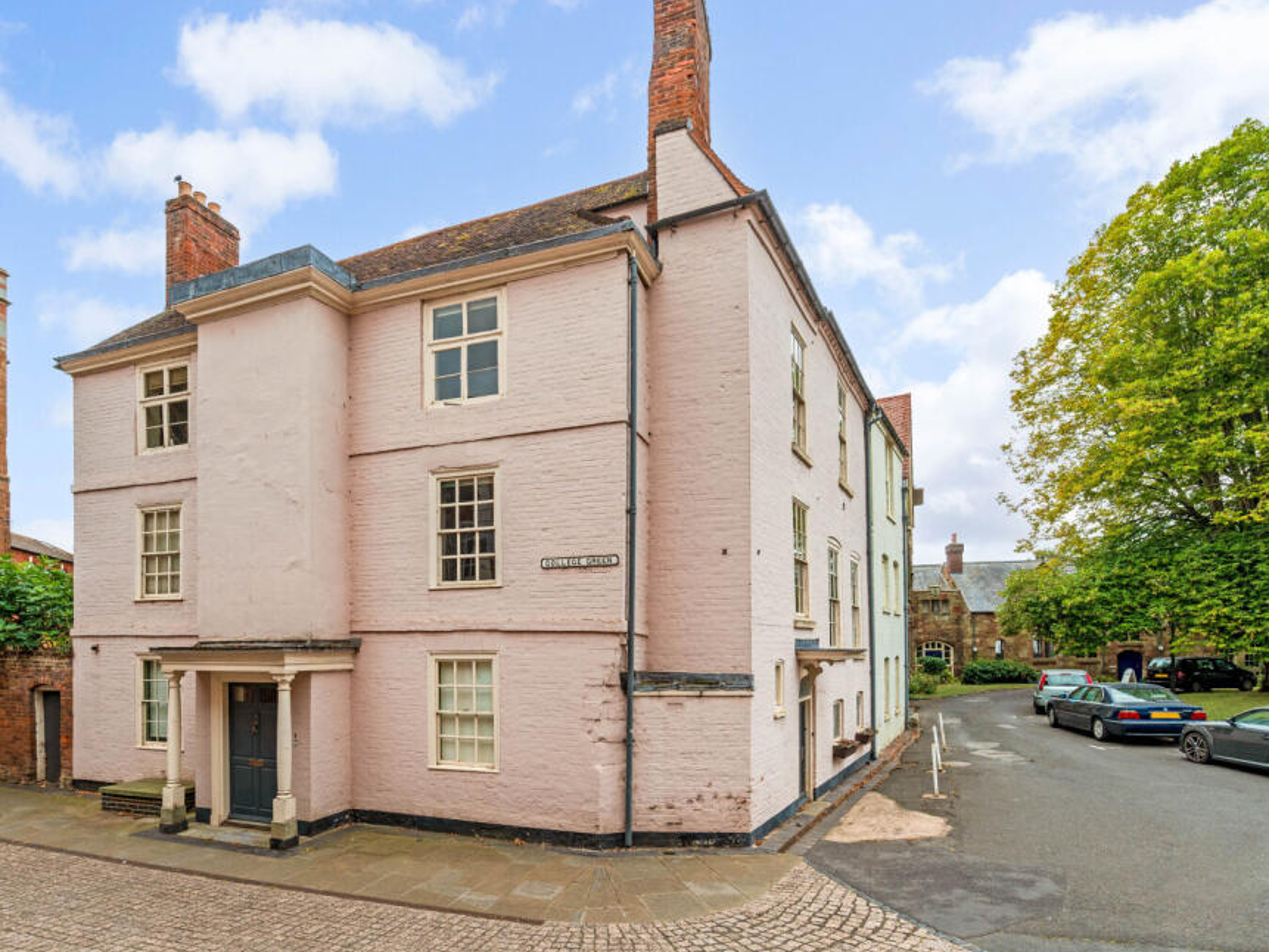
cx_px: 542
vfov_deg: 78.1
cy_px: 486
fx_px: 587
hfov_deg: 93.8
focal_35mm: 16
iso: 400
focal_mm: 14
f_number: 8
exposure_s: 1/320
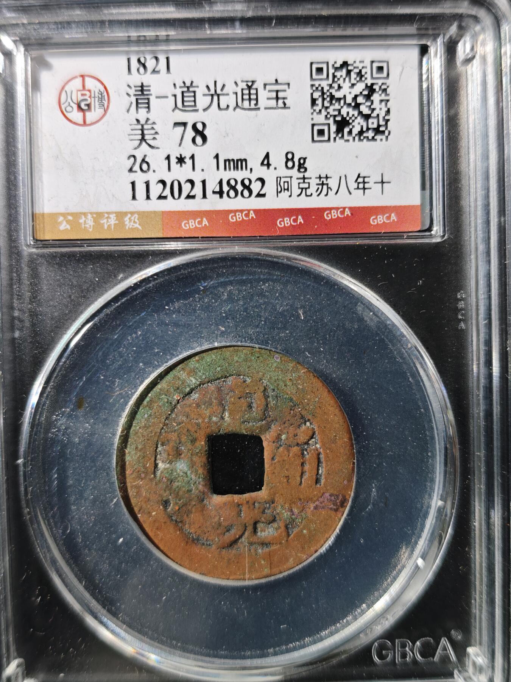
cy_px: 341
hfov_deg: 35.1
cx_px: 256
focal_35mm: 41
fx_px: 807
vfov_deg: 45.8
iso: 80
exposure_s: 1/100
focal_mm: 5.85
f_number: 1.63
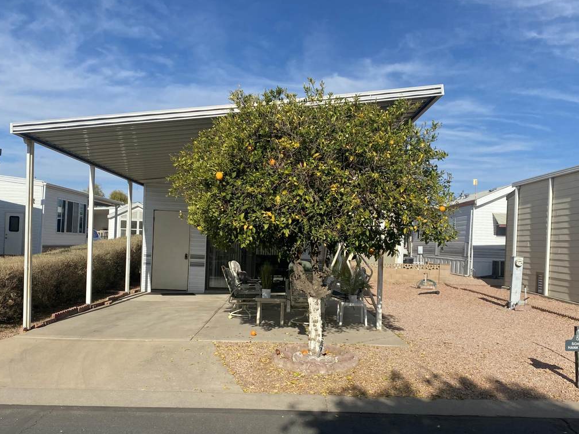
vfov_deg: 42.8
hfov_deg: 55.4
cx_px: 290
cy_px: 252
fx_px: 552
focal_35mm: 33
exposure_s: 1/3610
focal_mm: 4.25
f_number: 1.8
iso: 32
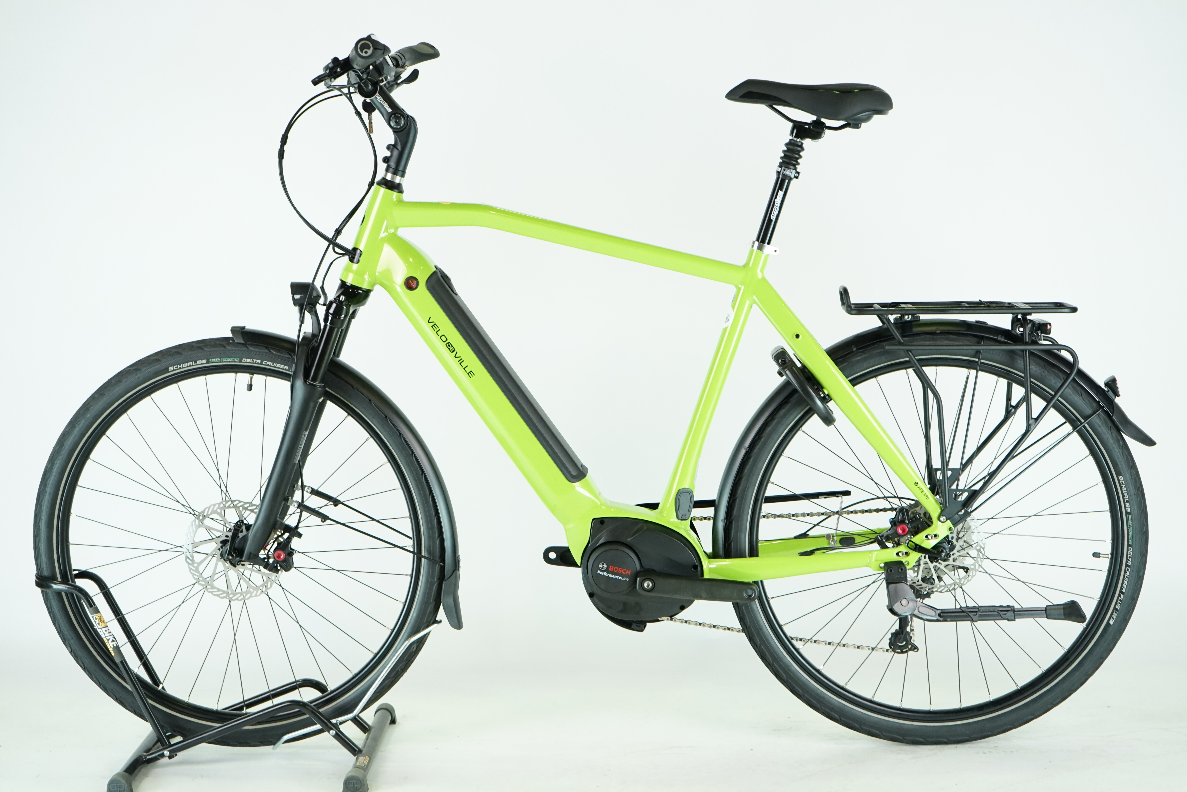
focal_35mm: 60
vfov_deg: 22.6
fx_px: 1978
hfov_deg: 33.4
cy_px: 396
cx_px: 594
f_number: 5
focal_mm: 60
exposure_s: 1/200
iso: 2000
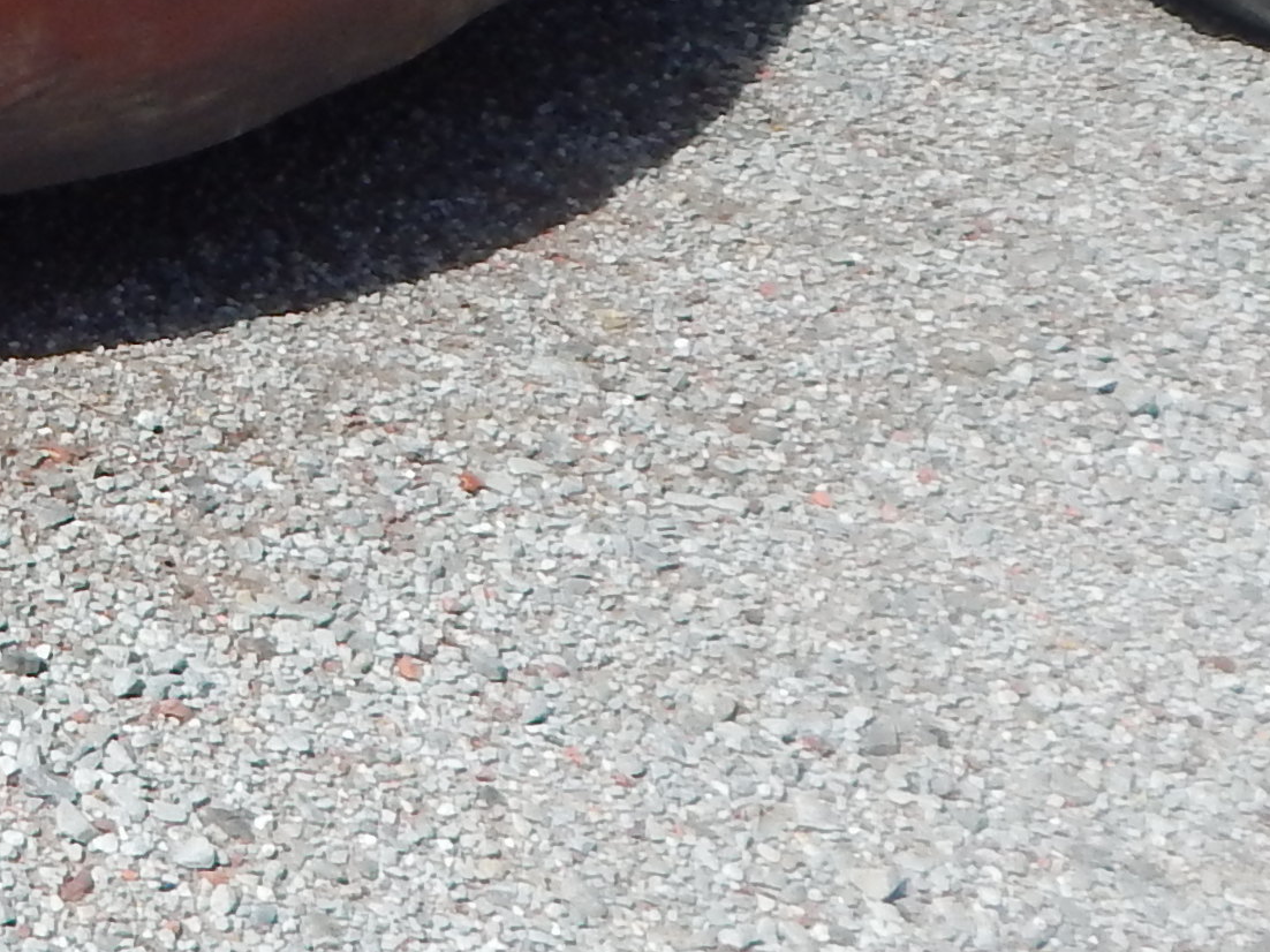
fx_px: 3375
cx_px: -608
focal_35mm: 92
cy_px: -209
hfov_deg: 18.9
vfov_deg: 15.4
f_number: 6
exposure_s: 1/500
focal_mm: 4
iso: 125
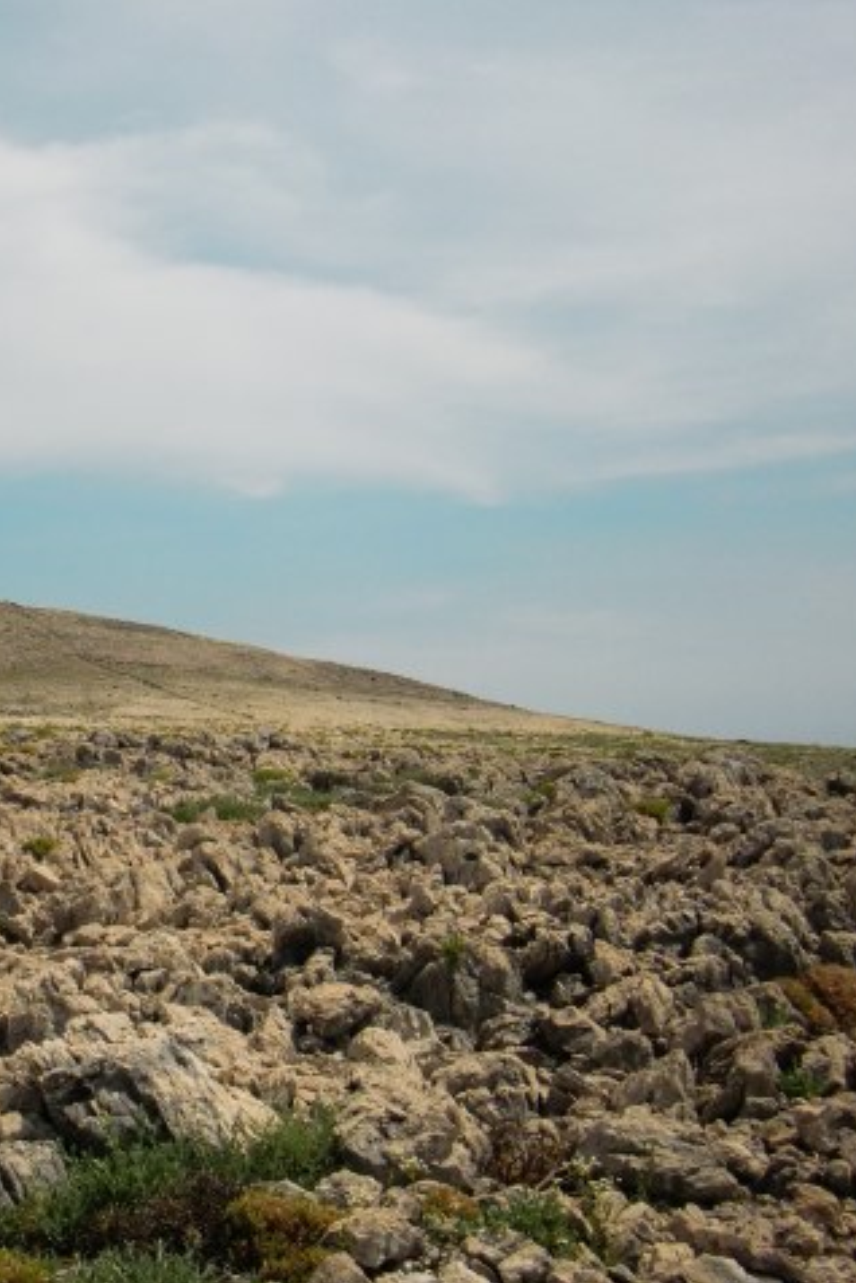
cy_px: 640
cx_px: 78
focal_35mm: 53
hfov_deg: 24.7
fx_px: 1890
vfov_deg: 37.5
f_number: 8.9
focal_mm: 6.66
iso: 100
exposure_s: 1/500
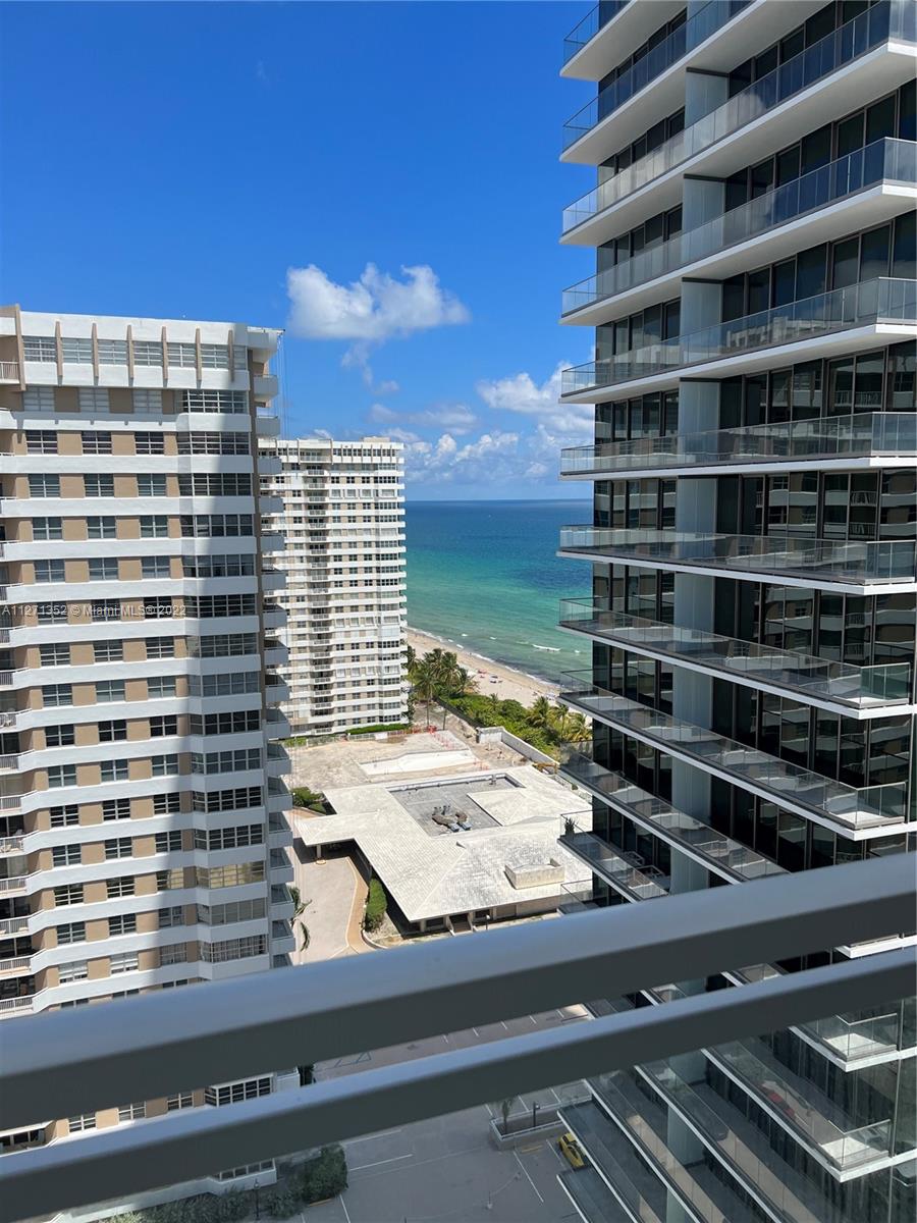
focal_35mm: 26
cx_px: 458
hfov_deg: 53.1
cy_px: 612
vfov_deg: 67.3
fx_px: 918
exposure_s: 1/5882
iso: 50
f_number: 1.5
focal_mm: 5.7
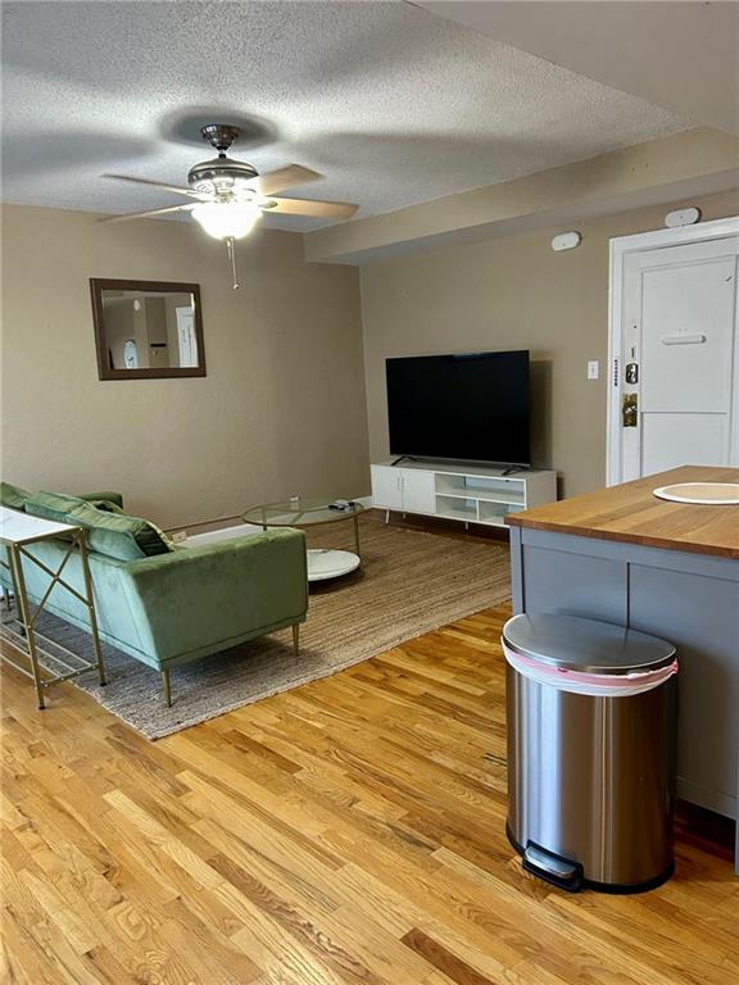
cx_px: 370
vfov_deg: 67.3
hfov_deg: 53.1
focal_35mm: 26
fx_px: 740
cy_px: 492
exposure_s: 1/60
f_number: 1.5
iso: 400
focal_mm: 5.7
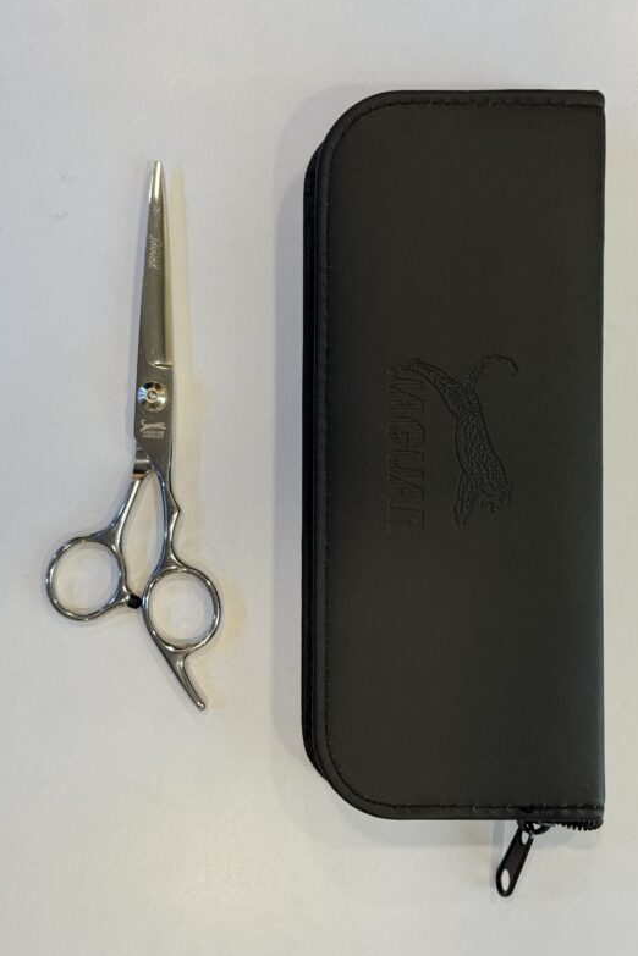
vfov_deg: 38.9
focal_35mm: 51
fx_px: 1356
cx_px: 337
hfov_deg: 26.5
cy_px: 481
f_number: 1.78
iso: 64
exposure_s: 1/100
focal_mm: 6.76
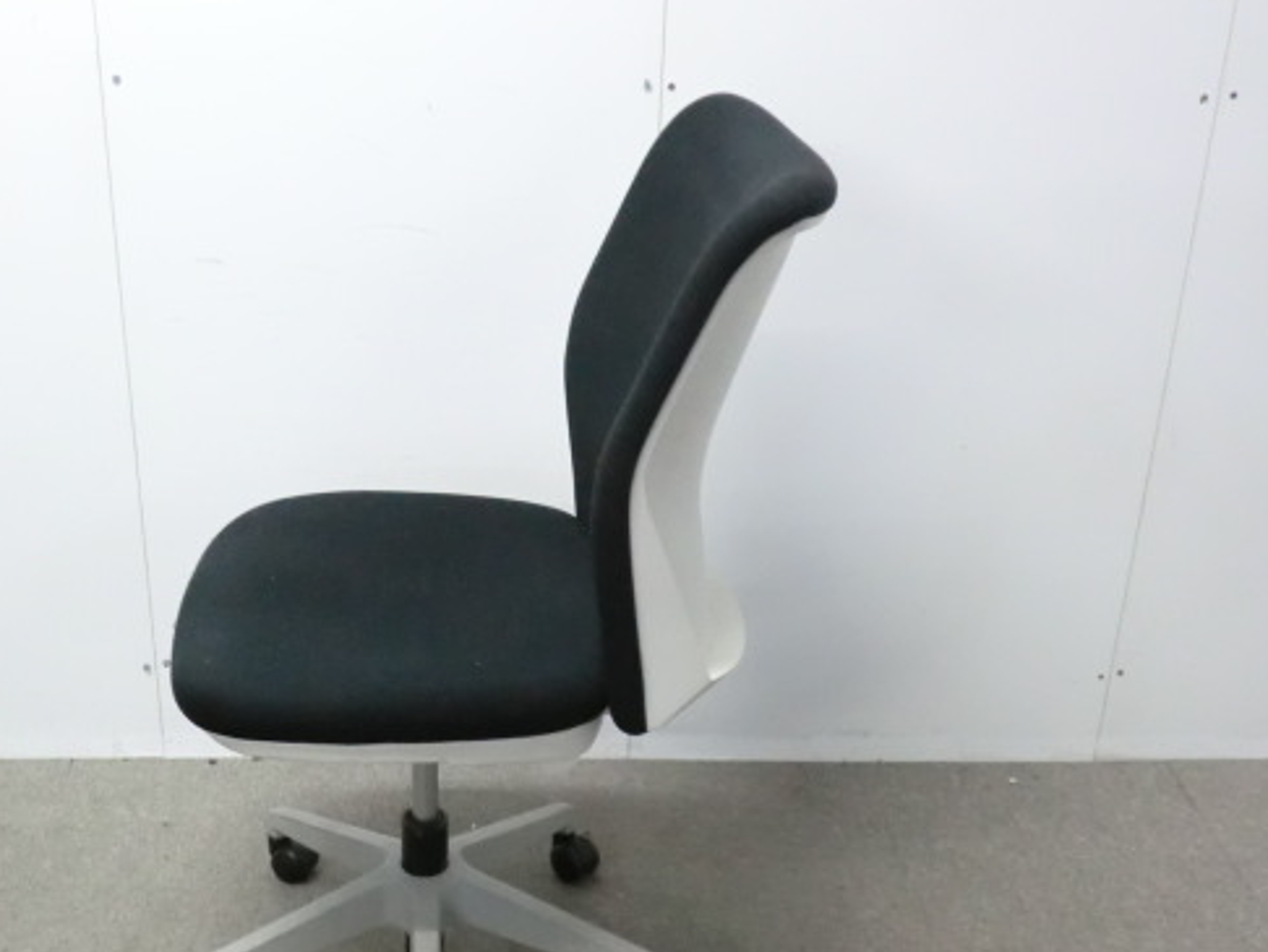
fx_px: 1832
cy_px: 597
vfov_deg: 29.0
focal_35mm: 50
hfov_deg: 37.8
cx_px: 446
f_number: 3.9
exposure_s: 1/40
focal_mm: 6.9
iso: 800
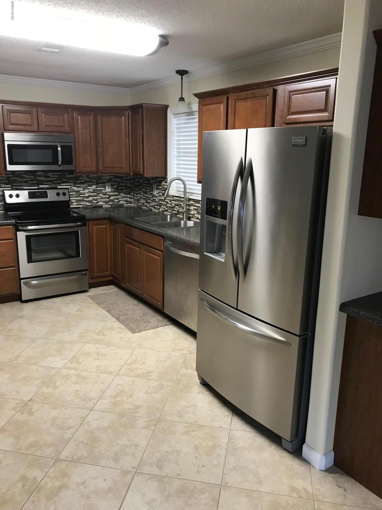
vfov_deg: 63.4
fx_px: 412
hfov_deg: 49.7
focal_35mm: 28
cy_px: 255
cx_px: 191
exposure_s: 1/24
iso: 40
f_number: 1.8
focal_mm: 3.99
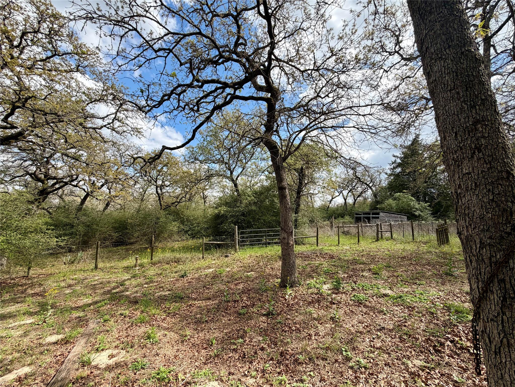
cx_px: 258
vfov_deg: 85.7
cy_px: 194
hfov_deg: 102.1
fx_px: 208
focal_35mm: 14
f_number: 2.2
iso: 32
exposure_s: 1/770
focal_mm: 2.22
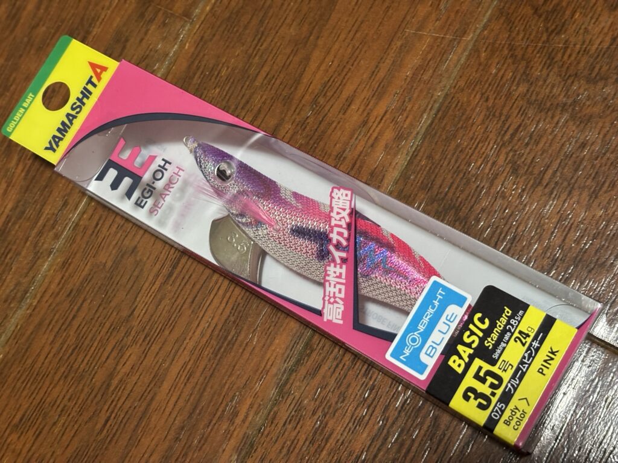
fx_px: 928
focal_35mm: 52
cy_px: 232
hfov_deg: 36.8
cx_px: 309
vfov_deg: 28.0
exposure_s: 1/40
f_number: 1.6
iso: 320
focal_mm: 5.96
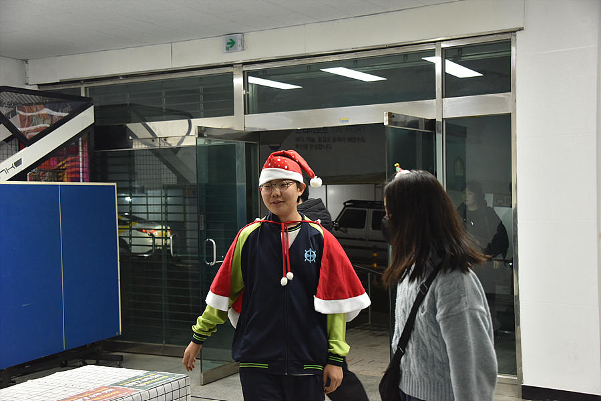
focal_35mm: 48
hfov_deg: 41.1
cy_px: 200
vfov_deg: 28.1
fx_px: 801
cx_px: 300
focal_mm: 48
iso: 2000
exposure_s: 1/125
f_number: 5
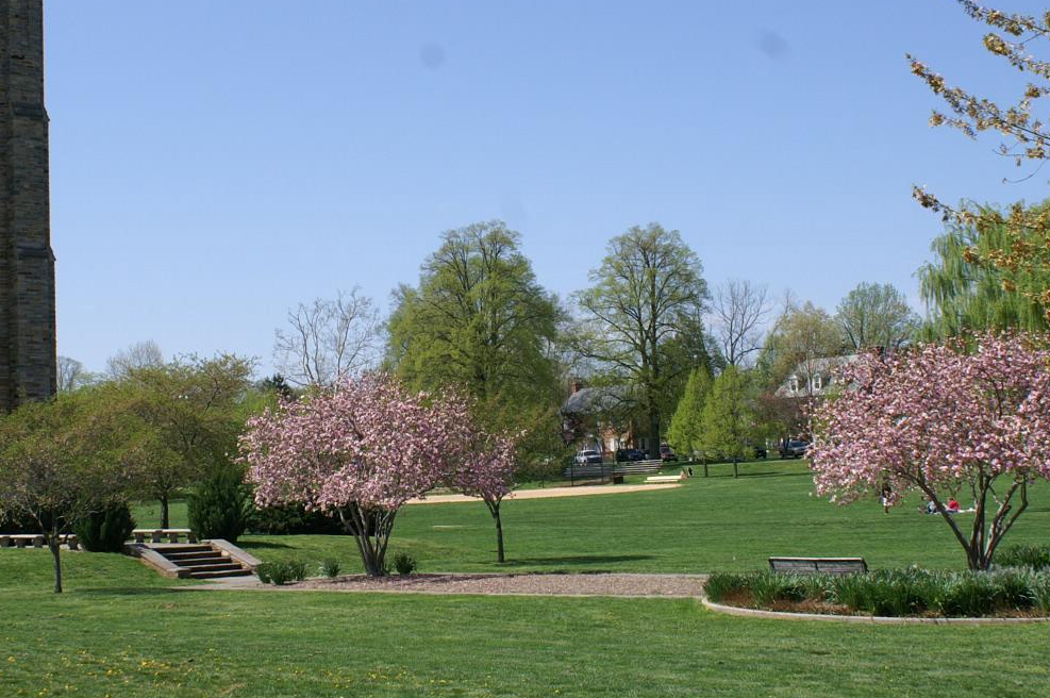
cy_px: 250
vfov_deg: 21.1
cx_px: 451
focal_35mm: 64
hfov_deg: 31.4
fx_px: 1865
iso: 100
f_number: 10
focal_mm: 28
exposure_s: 1/200
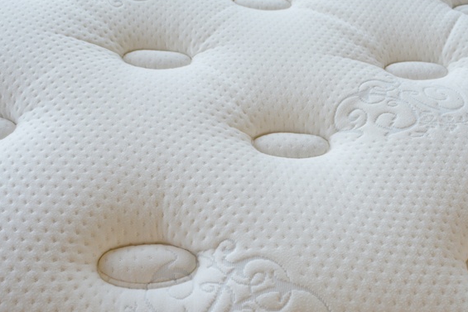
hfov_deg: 45.4
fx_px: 559
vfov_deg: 31.1
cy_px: 190
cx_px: 252
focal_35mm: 43
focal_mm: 18
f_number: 5.6
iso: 220
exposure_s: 1/125
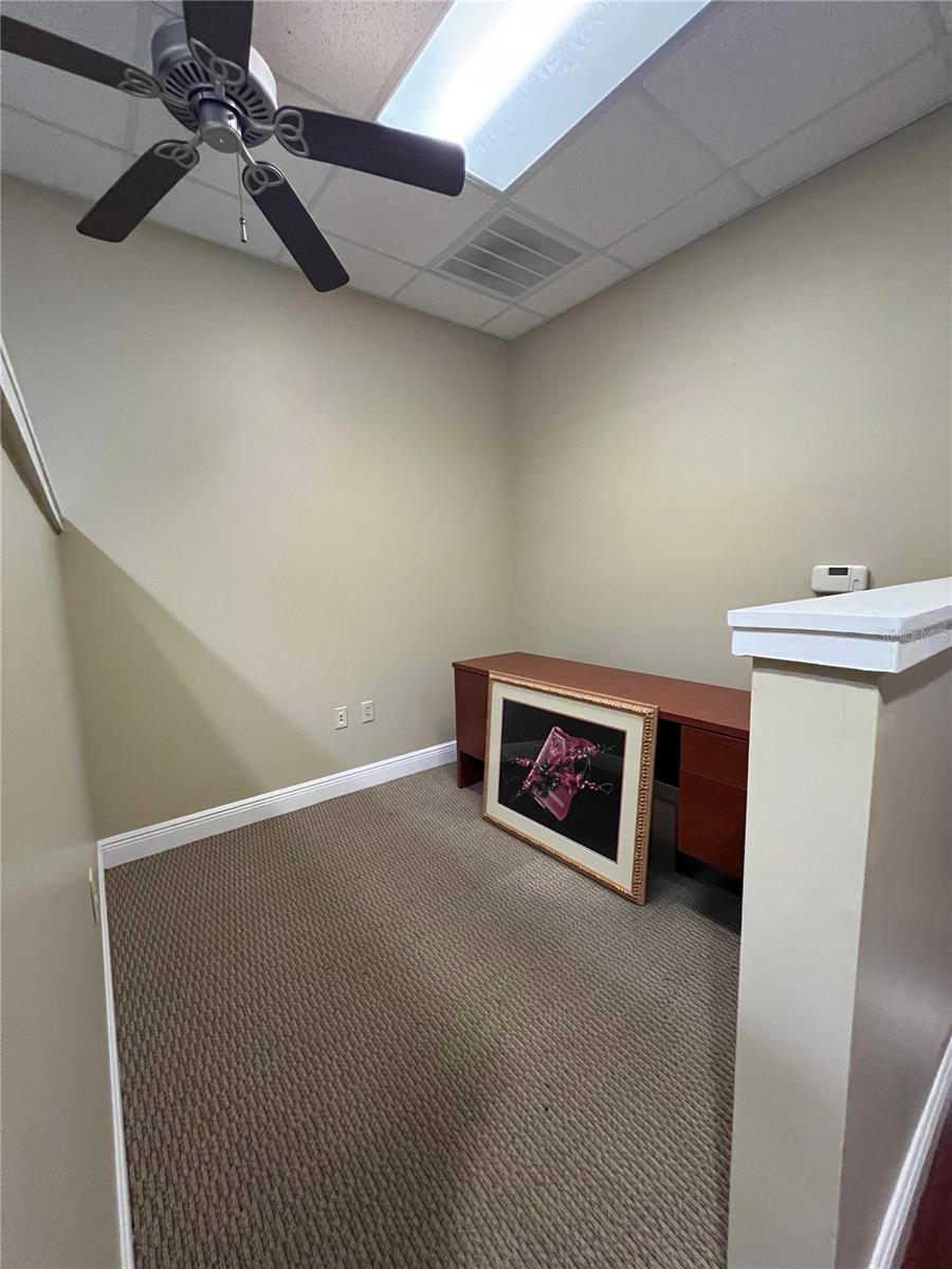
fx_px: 477
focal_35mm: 13
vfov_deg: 106.2
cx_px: 476
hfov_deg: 89.9
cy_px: 634
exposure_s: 1/60
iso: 800
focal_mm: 1.57
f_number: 1.8
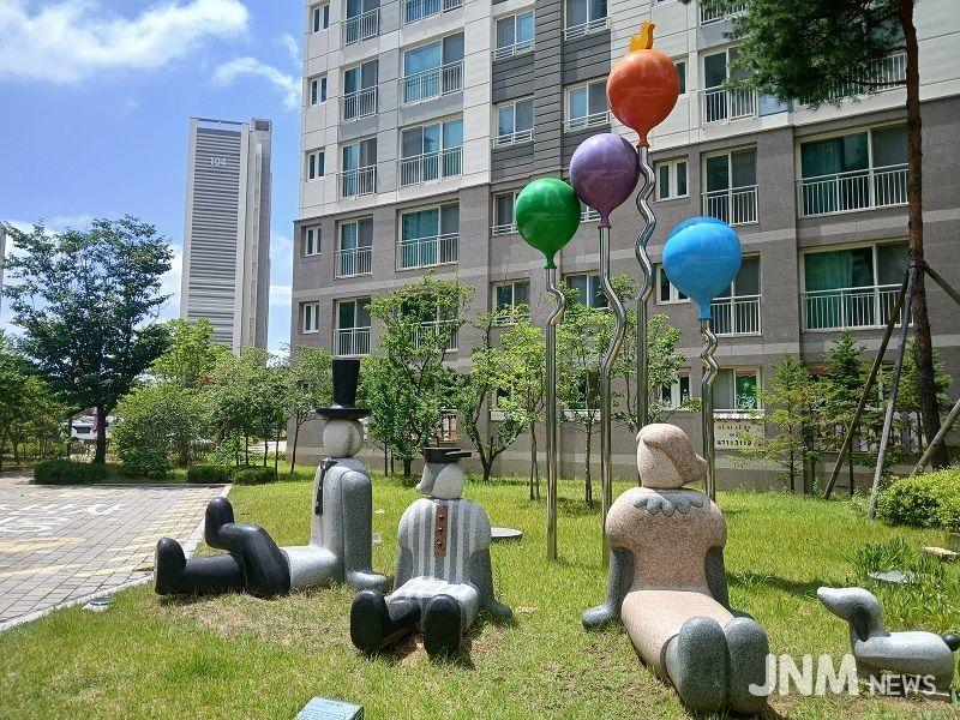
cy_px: 360
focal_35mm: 26
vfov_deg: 53.1
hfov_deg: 67.3
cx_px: 480
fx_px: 721
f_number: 1.8
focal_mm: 3.98
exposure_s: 1/605
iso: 20
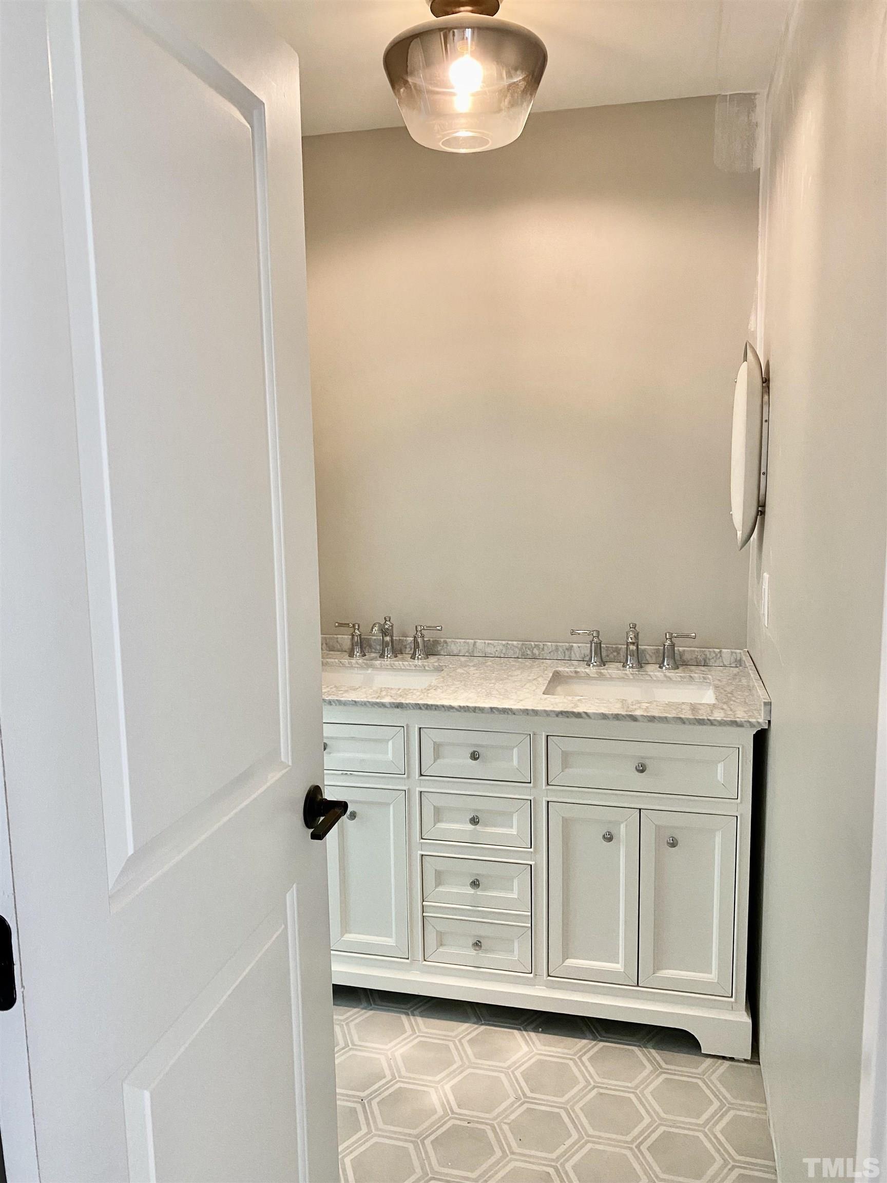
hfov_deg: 53.1
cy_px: 592
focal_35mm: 26
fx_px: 888
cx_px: 444
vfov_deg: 67.3
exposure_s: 1/60
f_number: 1.8
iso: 250
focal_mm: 4.25
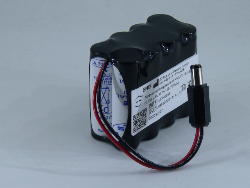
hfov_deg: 18.9
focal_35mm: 104
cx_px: 125
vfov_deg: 14.2
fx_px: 751
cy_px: 94
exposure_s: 1/250
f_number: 4.5
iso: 100
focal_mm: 10.4
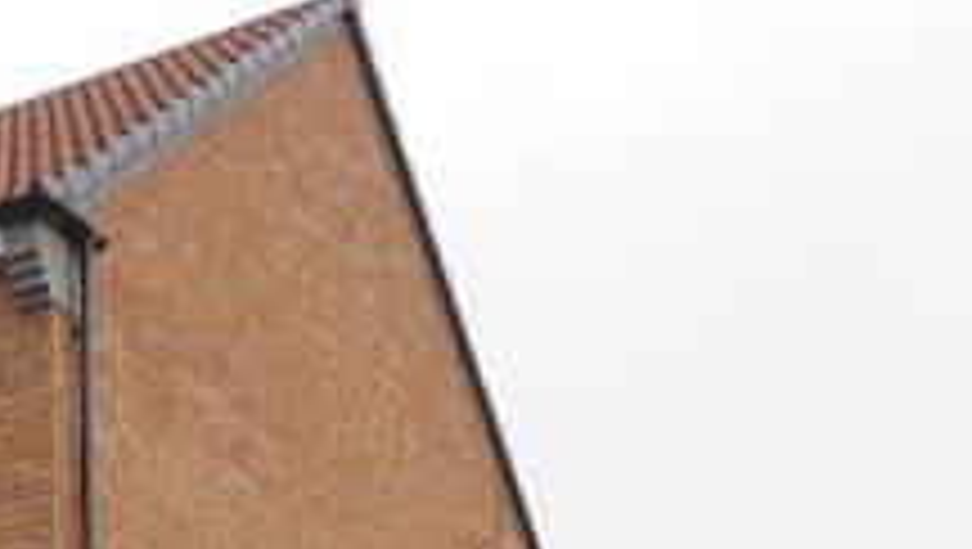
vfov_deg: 12.6
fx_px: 2270
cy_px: 974
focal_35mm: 88
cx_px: -9
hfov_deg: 23.1
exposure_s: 1/200
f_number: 5.6
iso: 200
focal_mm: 15
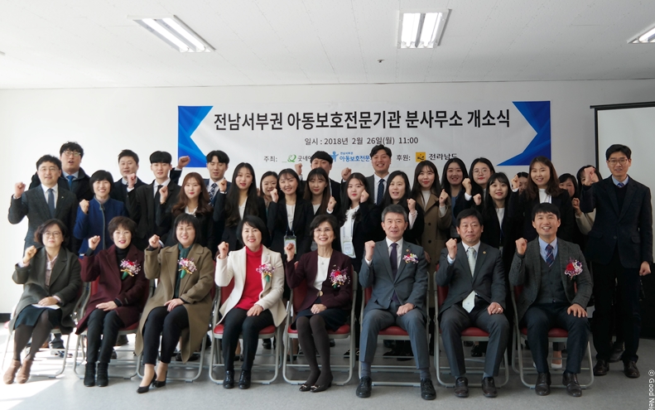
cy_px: 216
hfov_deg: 56.7
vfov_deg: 37.3
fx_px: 607
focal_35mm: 34
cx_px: 328
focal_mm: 22
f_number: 4
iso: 100
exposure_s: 1/80
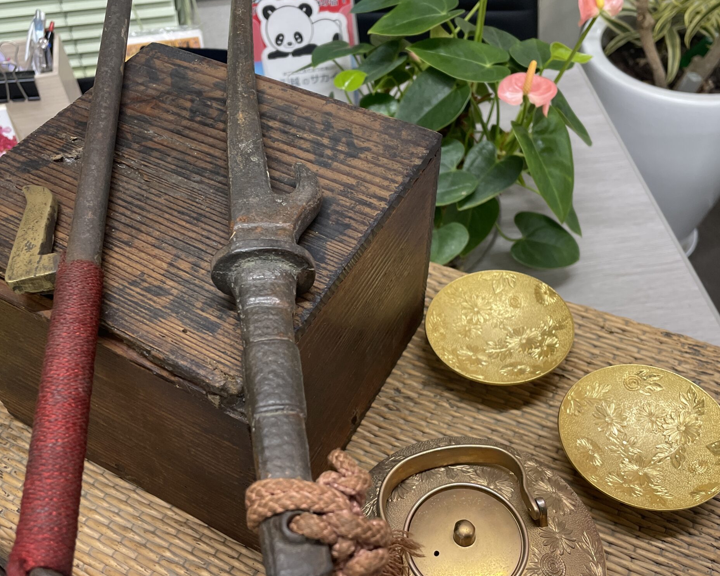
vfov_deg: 42.2
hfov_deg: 51.5
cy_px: 288
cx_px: 360
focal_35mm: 35
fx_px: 746
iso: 125
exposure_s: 1/115
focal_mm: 4.2
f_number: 1.6
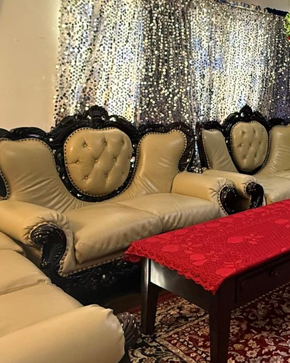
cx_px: 320
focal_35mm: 39
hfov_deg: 33.3
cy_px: 114
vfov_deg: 45.9
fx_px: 419
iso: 320
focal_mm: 2.22
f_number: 2.2
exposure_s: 1/60
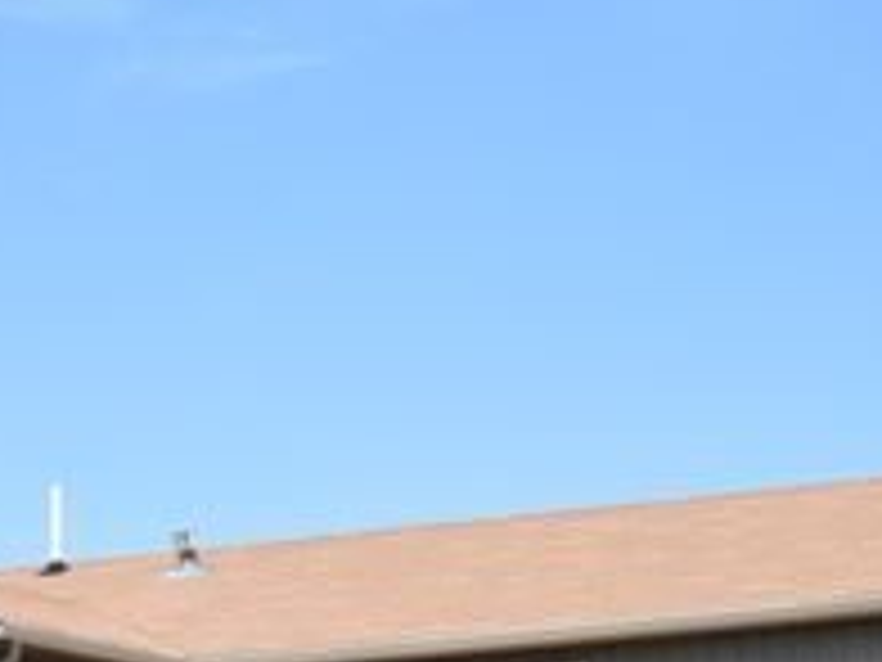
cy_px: 462
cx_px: 86
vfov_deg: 9.0
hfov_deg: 11.9
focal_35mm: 165
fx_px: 4210
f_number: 9
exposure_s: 1/320
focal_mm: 45
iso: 200
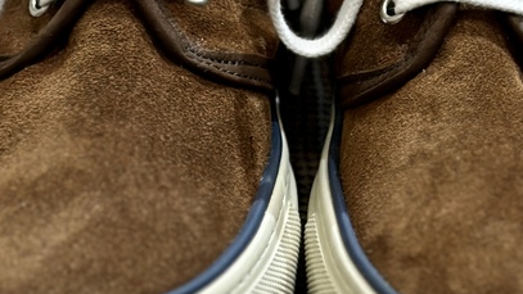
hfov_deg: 15.7
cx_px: 319
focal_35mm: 137
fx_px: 1900
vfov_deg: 8.9
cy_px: 141
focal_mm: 6.86
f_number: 1.78
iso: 320
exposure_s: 1/60
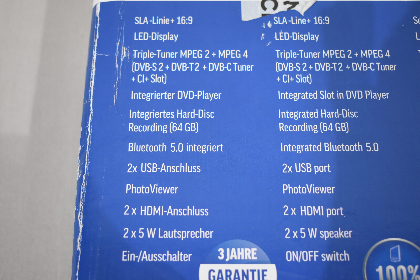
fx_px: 542
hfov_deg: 42.3
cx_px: 210
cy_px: 140
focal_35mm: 46
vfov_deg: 28.9
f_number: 4.2
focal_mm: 31
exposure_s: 1/160
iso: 800
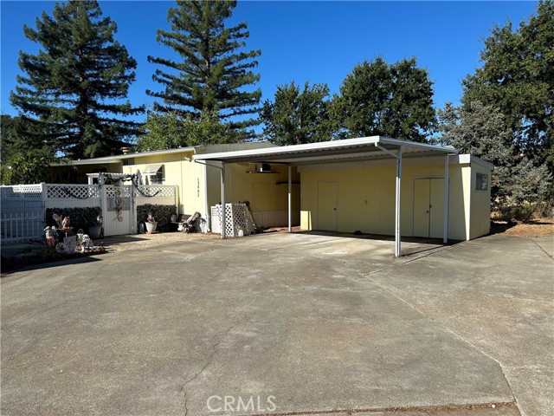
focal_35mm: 24
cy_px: 208
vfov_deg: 56.8
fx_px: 384
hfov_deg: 71.6
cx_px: 277
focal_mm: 6.86
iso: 80
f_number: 1.78
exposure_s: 1/4184
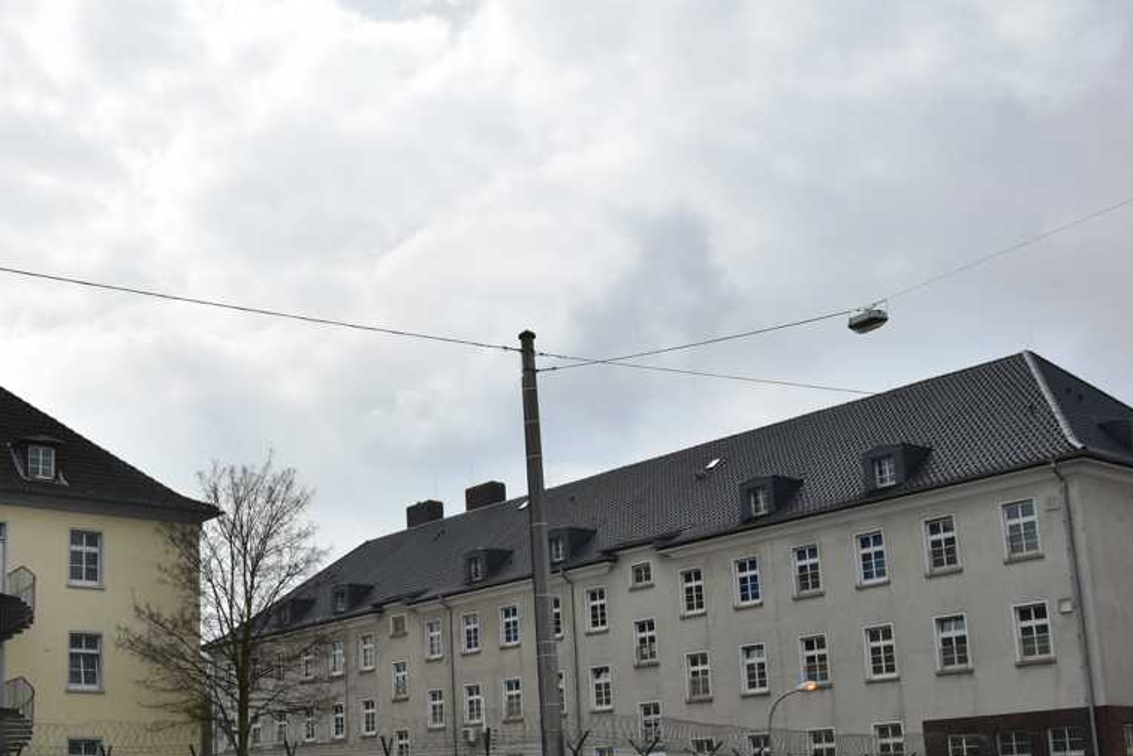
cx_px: 427
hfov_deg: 47.0
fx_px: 1291
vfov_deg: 32.0
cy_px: 570
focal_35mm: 41
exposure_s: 1/200
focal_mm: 18
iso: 100
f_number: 13
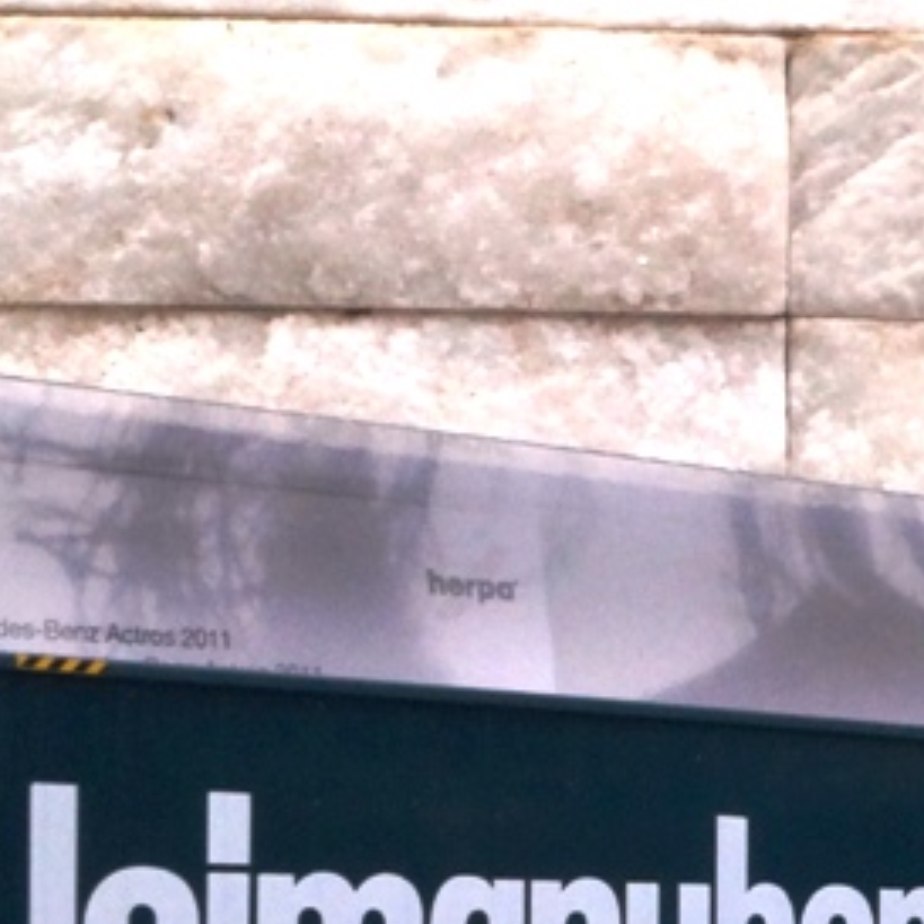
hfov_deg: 17.7
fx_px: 2929
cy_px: 917
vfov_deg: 17.5
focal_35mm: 97
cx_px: 795
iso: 640
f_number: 20
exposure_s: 1/60
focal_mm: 18
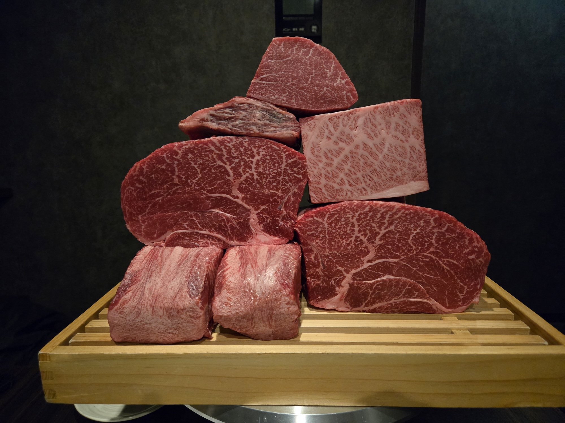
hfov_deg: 73.9
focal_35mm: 23
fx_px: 375
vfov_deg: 58.9
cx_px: 282
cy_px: 212
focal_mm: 5.4
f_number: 1.8
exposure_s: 1/50
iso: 1600
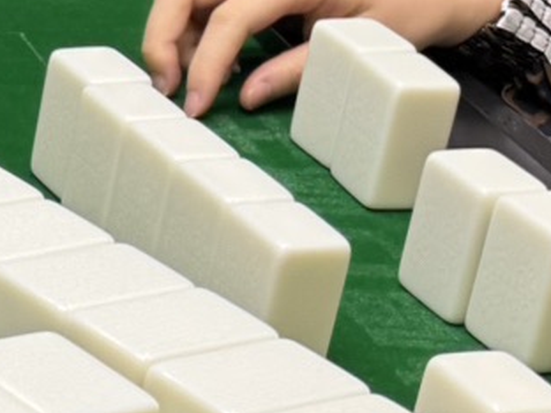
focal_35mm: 154
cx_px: -687
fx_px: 2451
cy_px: 420
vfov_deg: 9.6
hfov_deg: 11.1
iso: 100
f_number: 1.78
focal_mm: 6.76
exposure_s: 1/121
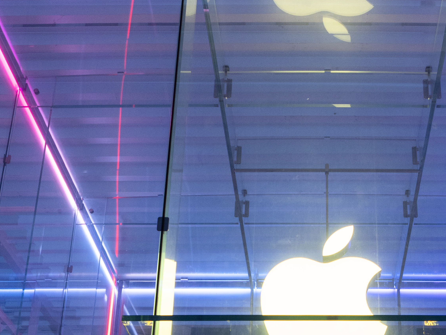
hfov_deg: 32.2
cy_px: 423
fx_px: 760
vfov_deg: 22.5
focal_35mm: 59
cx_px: 328
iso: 320
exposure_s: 1/250
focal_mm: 16
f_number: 2.8
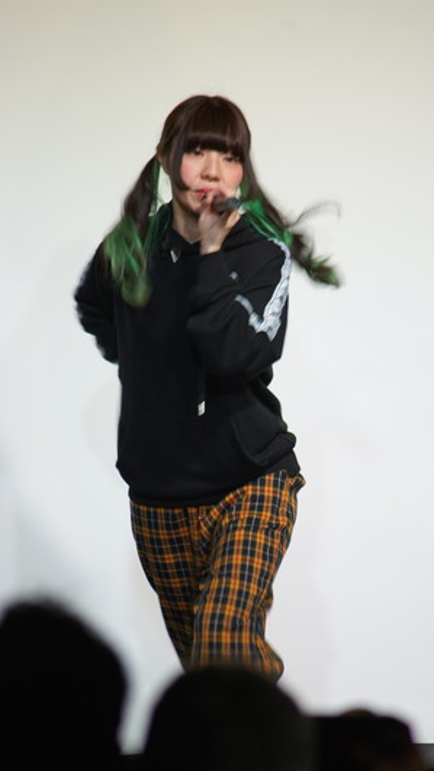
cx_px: 239
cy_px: 436
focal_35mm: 378
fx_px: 7738
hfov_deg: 3.2
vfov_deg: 5.7
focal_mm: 300
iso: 400
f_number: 5.6
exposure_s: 1/50
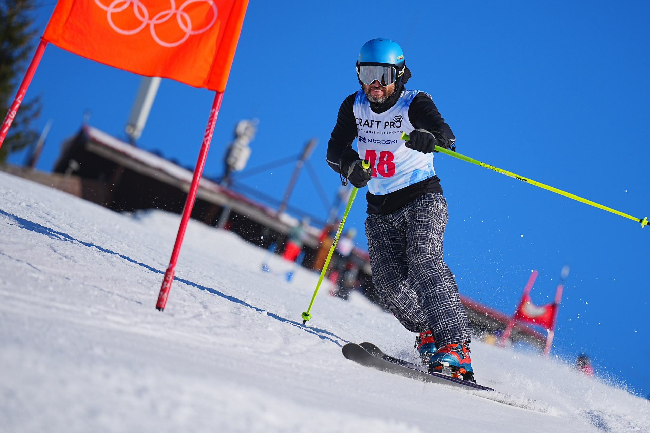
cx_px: 411
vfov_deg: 7.7
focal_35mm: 179
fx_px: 3232
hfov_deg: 11.5
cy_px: 228
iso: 100
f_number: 2.8
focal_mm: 134
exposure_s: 1/5000
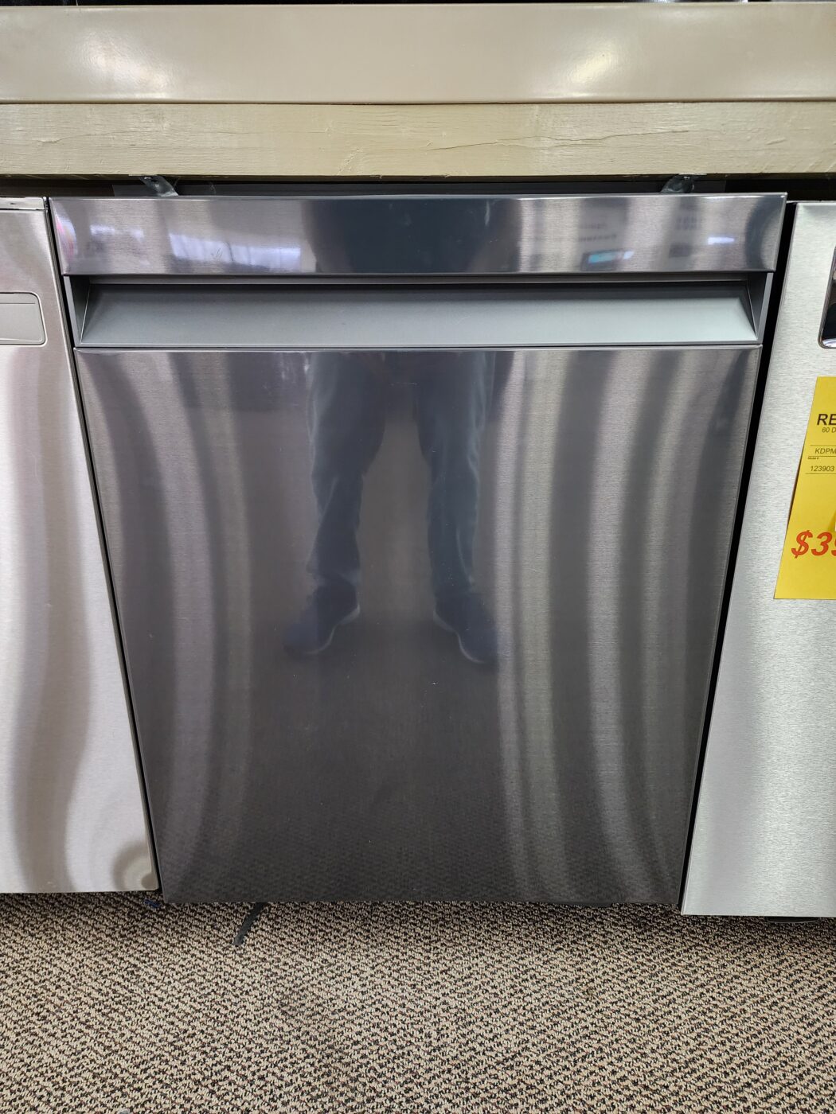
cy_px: 557
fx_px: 741
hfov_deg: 58.9
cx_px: 418
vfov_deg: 73.9
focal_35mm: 23
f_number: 1.8
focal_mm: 6.4
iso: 640
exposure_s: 1/40
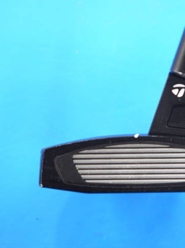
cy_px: 124
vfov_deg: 29.0
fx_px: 478
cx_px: 139
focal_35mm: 67
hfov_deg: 21.7
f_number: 4.6
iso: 640
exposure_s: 1/60
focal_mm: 25
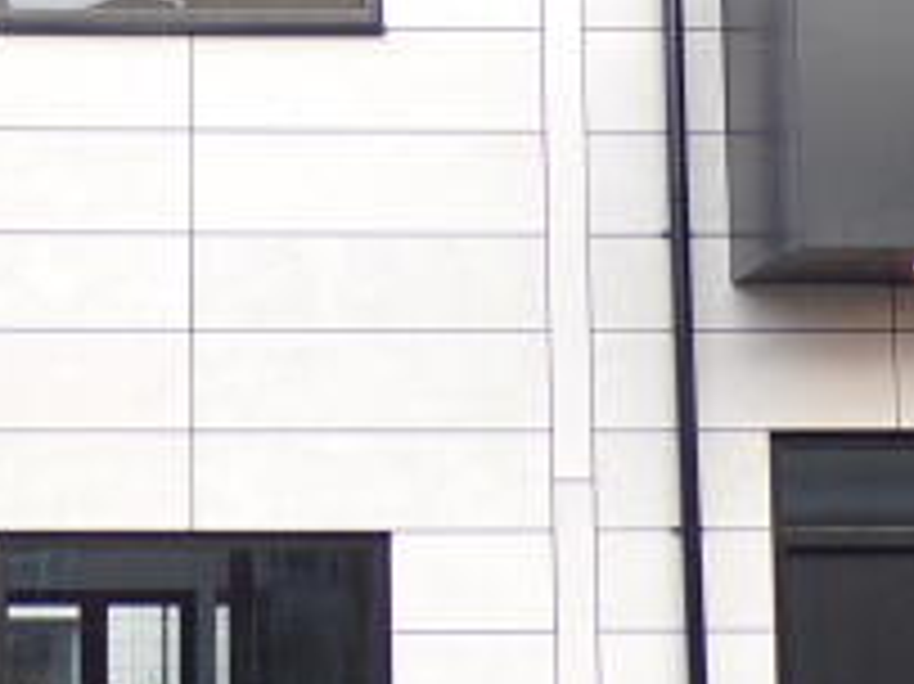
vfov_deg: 12.2
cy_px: 202
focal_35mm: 121
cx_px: 122
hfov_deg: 16.1
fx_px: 3193
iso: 80
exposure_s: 1/60
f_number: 3
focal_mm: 4.3
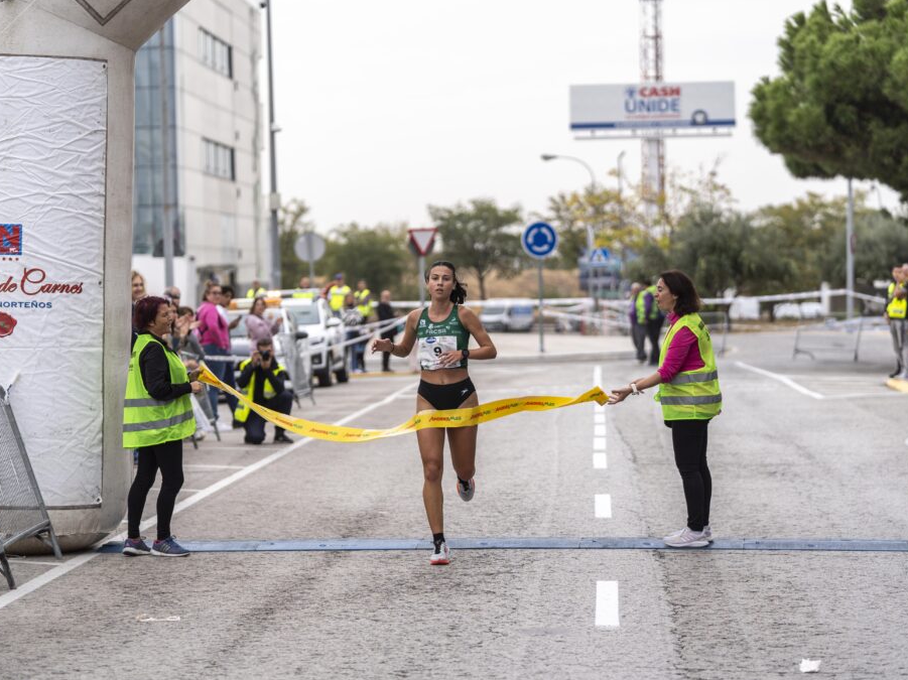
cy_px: 340
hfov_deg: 16.8
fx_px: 3068
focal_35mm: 117
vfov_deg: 12.7
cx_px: 487
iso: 200
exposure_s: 1/1250
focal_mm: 107
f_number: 2.8
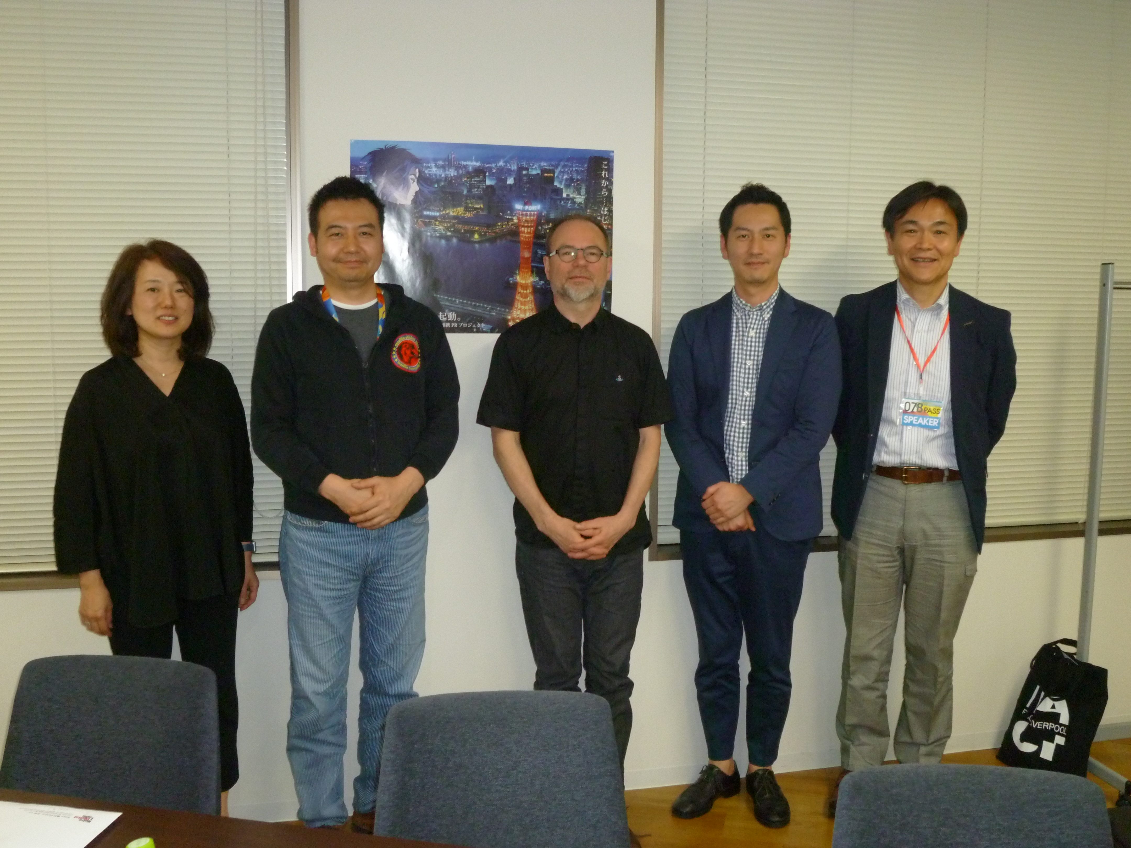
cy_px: 424
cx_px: 566
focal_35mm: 33
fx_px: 1078
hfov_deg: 55.4
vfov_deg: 42.9
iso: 250
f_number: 3.2
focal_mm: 5.9
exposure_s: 1/30
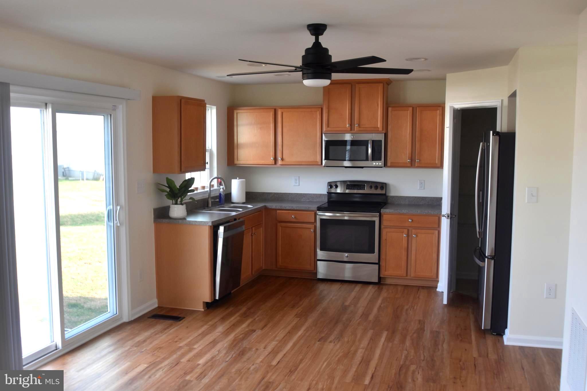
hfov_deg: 53.1
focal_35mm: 36
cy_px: 196
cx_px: 294
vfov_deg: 36.9
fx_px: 587
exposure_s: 1/60
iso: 400
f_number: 4.5
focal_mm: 24
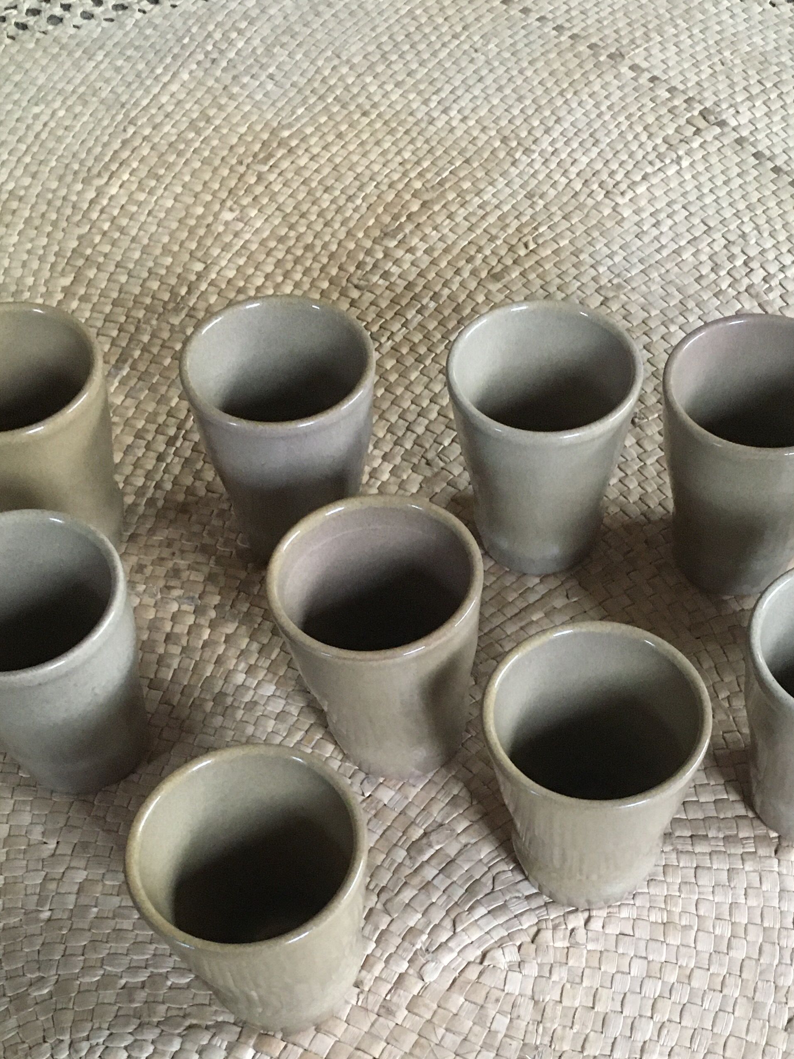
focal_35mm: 46
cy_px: 779
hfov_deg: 31.4
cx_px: 482
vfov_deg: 40.2
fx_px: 1407
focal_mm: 4.15
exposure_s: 1/25
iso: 200
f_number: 2.2
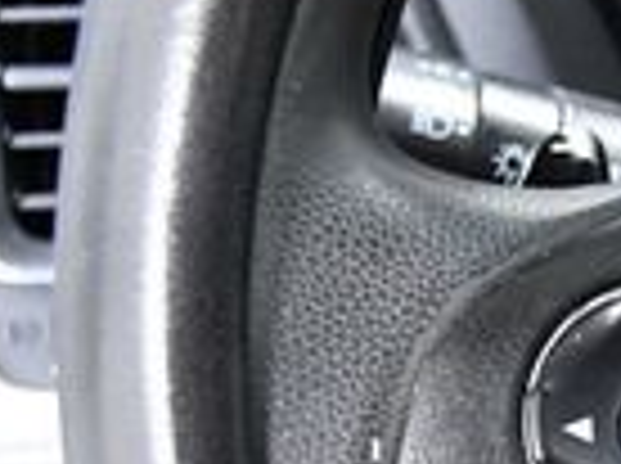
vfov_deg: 9.3
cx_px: 1418
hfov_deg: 11.2
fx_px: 2722
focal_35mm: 152
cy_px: 820
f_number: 4
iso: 2500
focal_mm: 23
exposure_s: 1/60
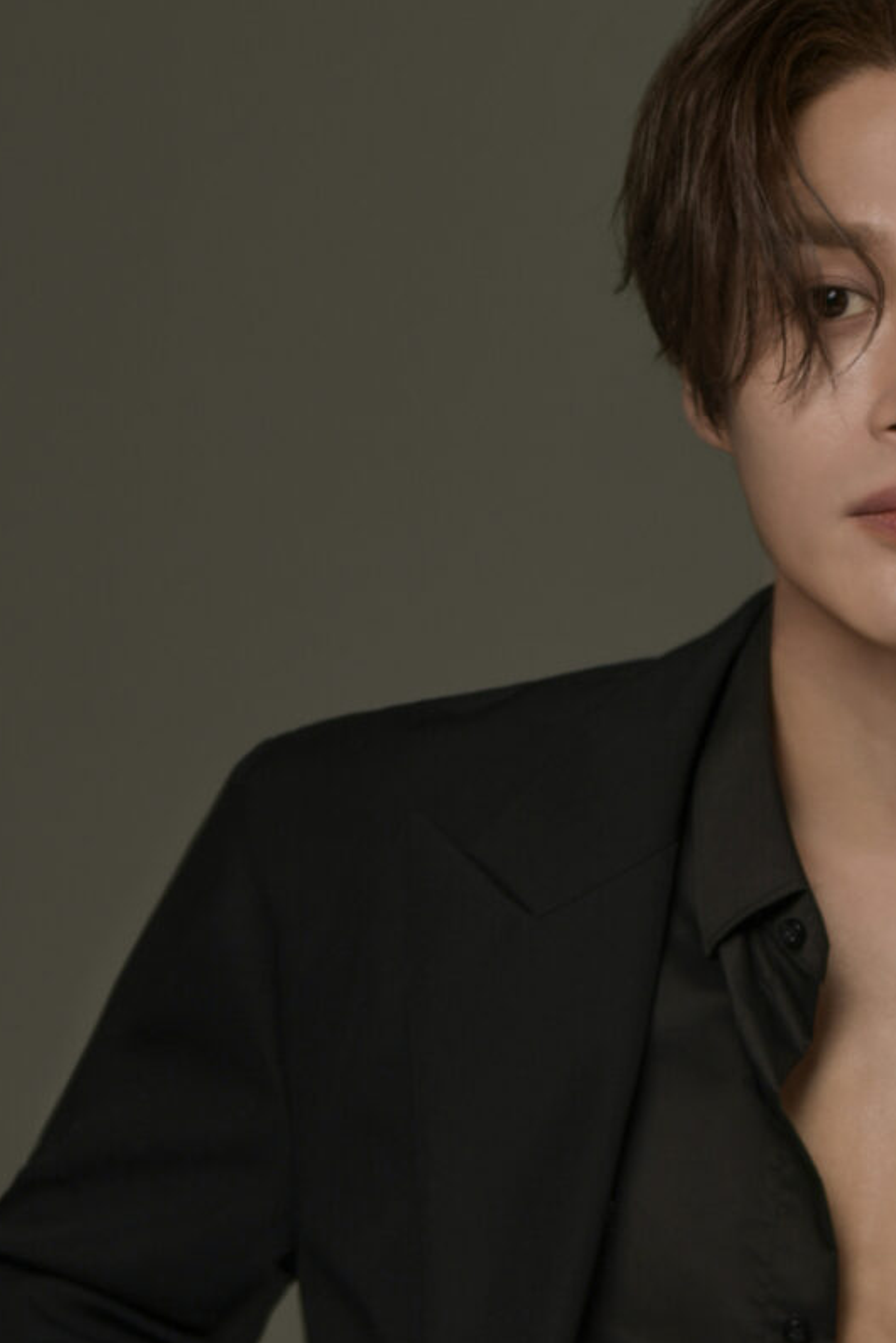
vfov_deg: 8.8
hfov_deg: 5.9
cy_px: 1512
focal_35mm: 232
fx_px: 8653
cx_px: 817
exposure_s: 1/100
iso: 40
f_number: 4.5
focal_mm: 75
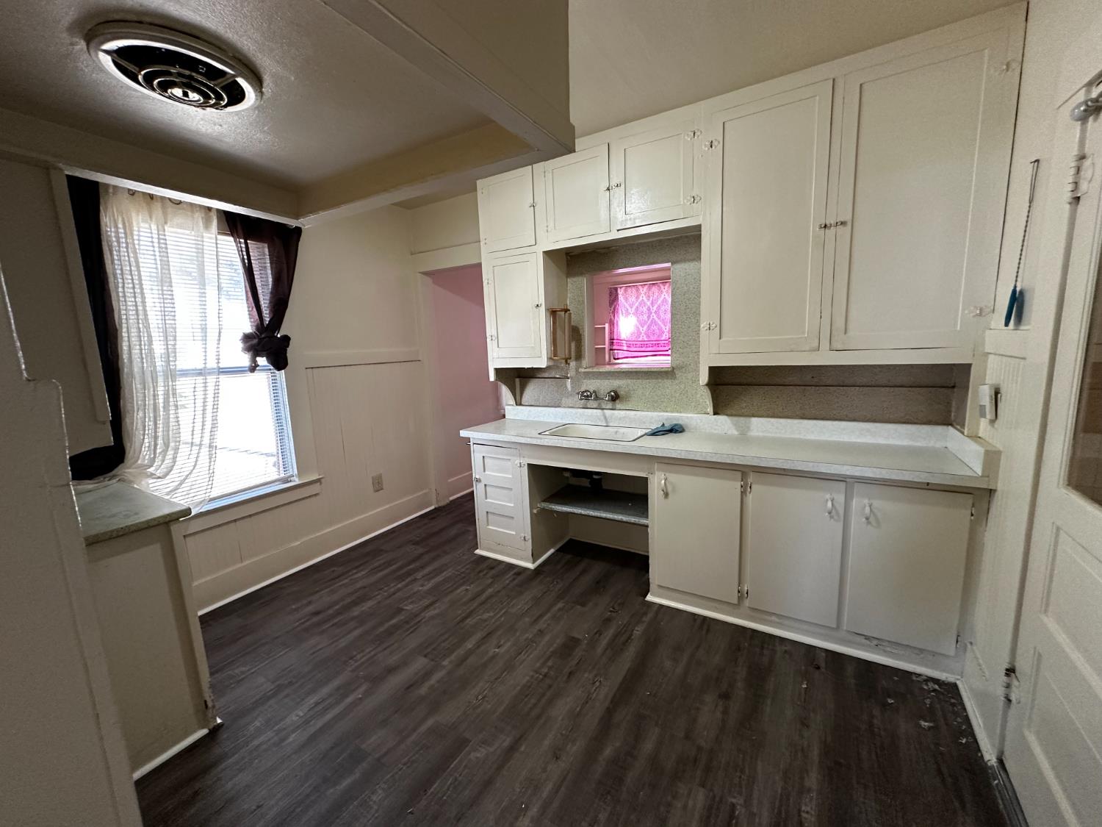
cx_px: 551
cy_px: 414
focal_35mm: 14
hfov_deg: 102.1
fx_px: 446
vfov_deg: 85.7
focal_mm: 2.22
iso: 320
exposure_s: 1/120
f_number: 2.2
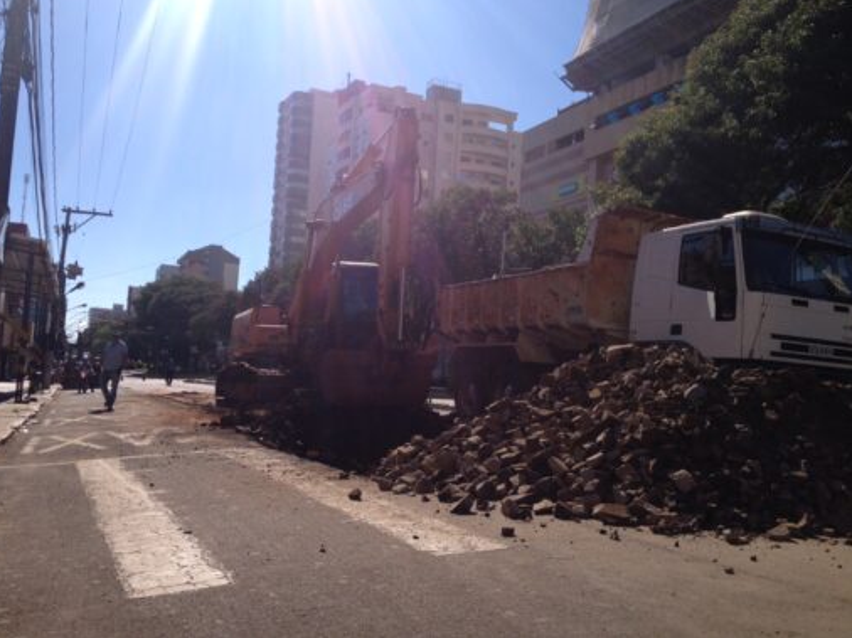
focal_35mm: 36
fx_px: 886
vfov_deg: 39.6
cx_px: 418
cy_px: 313
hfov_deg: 51.4
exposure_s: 1/2762
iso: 50
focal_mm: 4.28
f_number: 2.4
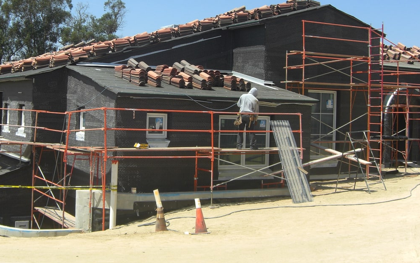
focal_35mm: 54
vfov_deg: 23.9
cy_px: 87
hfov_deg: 37.2
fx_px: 618
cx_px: 151
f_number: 4
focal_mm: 7.9
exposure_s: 1/800
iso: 80
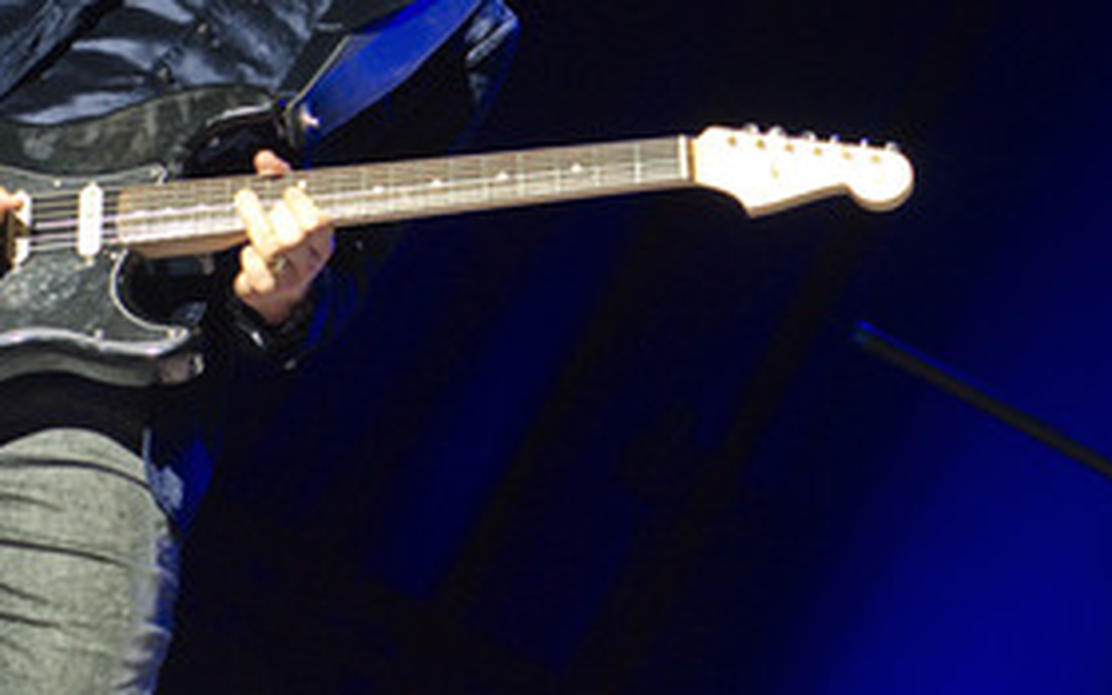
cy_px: 115
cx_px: 359
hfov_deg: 18.1
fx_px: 3485
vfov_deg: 11.3
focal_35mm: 115
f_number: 4
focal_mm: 70
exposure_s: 1/160
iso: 1600
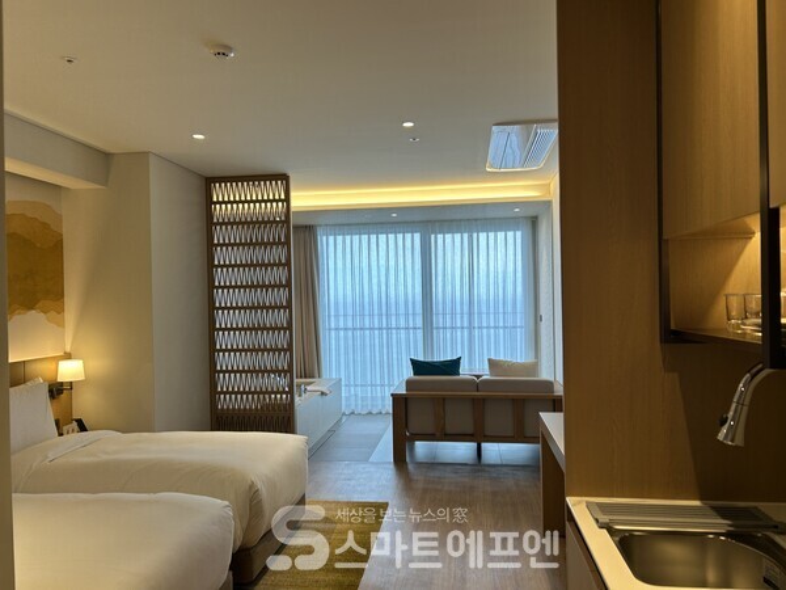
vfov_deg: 53.1
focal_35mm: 26
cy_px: 295
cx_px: 393
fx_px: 590
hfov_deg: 67.3
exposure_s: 1/121
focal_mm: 5.7
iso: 40
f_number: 1.5
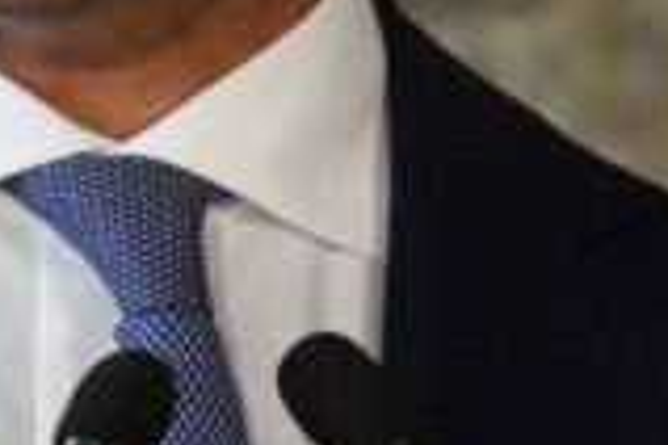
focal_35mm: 1619
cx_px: 63
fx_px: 30039
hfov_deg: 1.3
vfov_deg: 0.8
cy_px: -472
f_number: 5.6
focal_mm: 370
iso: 4000
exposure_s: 1/250
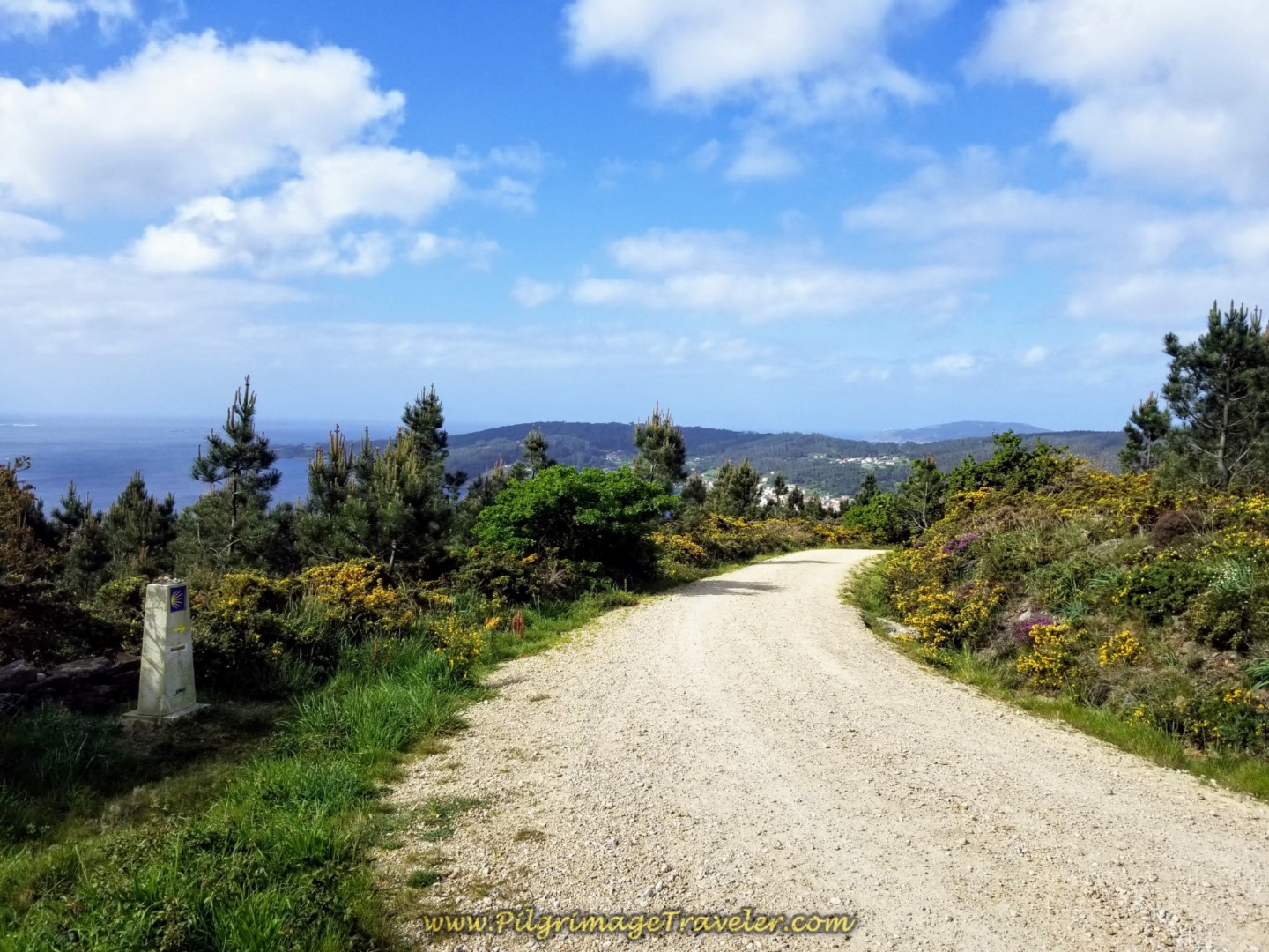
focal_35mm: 26
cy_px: 476
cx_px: 634
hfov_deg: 67.3
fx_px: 953
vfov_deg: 53.1
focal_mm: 4.3
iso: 50
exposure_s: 1/2888
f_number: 1.7
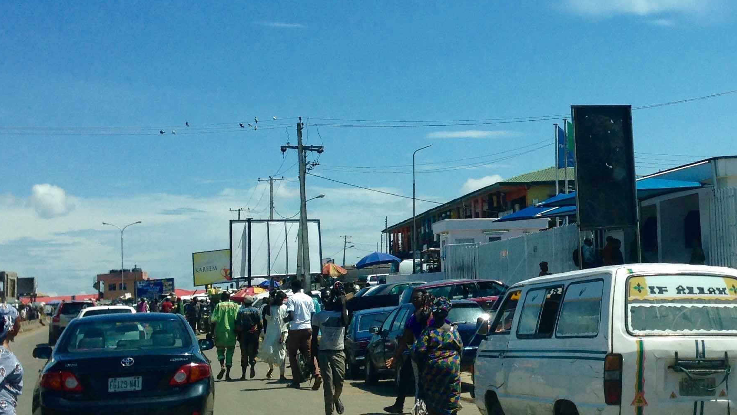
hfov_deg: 31.2
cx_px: 579
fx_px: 1290
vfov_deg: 18.2
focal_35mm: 66
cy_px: 166
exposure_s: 1/1642
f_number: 2.4
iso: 50
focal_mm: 4.12
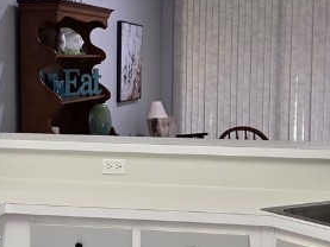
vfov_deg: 17.4
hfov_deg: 22.9
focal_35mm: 85
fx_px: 811
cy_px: 140
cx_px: 102
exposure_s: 1/120
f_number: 1.8
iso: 200
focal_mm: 5.4
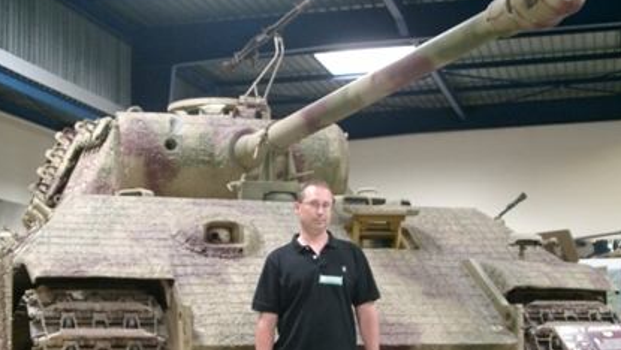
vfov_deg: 16.3
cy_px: 268
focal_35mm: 74
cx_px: 293
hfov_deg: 28.6
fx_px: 1219
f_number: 3
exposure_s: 1/30
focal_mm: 10.2
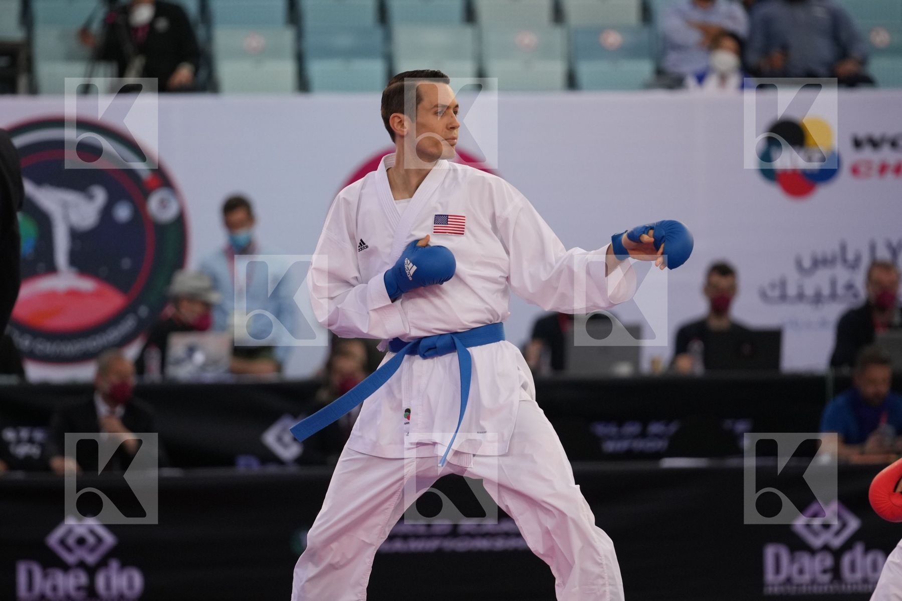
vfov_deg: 4.6
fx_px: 7516
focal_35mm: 300
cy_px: 300
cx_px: 451
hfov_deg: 6.9
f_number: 2.8
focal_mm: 200
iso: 1600
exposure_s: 1/1000
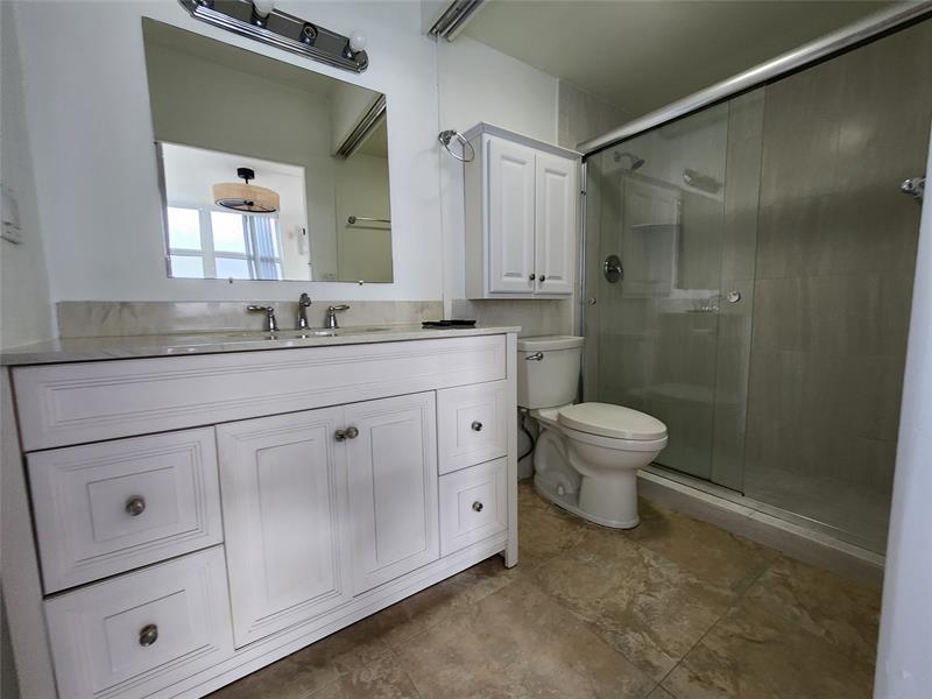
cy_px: 350
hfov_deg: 106.2
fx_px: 350
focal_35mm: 13
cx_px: 466
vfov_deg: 89.9
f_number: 2.2
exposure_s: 1/60
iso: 250
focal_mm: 2.2
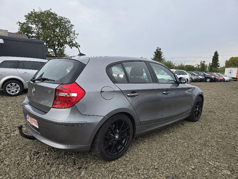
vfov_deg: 58.9
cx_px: 119
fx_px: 158
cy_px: 90
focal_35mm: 23
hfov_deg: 73.9
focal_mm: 6.3
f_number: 1.7
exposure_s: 1/238
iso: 12
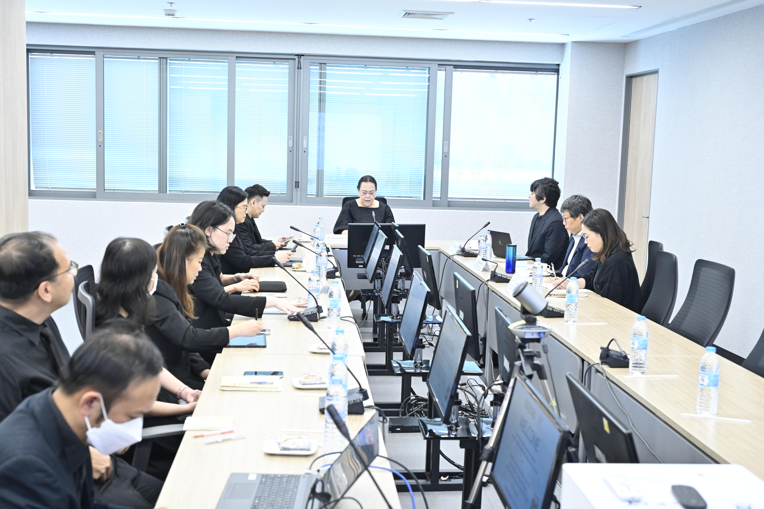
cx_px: 382
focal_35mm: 44
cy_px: 254
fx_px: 934
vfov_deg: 30.5
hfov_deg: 44.5
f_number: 4.5
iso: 3200
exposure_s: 1/160
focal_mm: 44
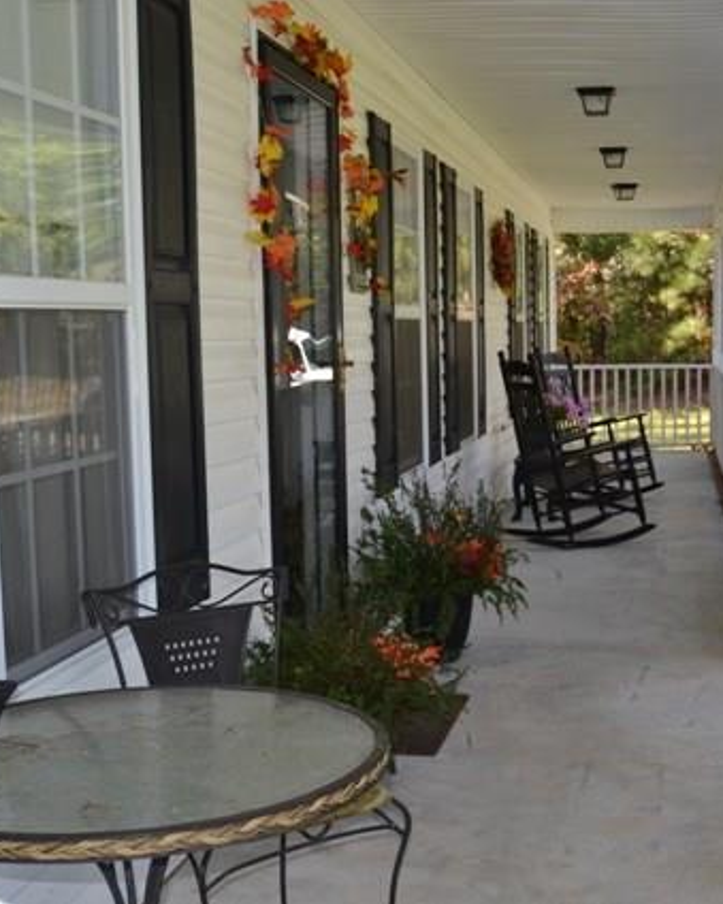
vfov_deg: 36.7
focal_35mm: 51
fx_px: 1365
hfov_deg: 28.9
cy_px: 453
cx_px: 599
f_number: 4
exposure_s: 1/160
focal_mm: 24
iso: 100
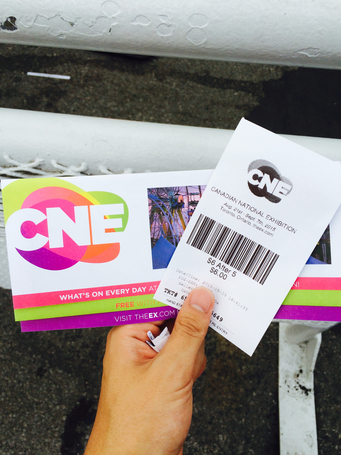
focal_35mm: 29
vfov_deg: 61.7
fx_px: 381
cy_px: 228
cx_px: 170
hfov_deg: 48.2
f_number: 2.2
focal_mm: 4.15
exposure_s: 1/256
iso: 32
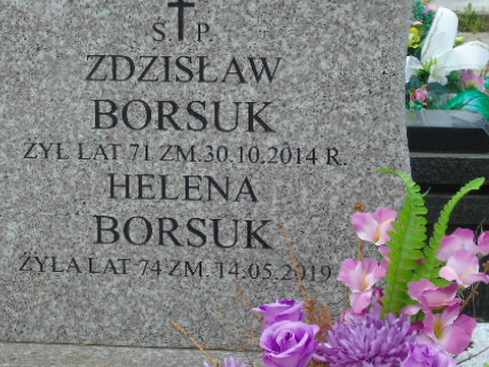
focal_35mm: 93
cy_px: 164
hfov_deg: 21.0
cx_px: 145
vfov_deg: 15.9
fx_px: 1313
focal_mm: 11
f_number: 4.5
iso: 80
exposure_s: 1/250
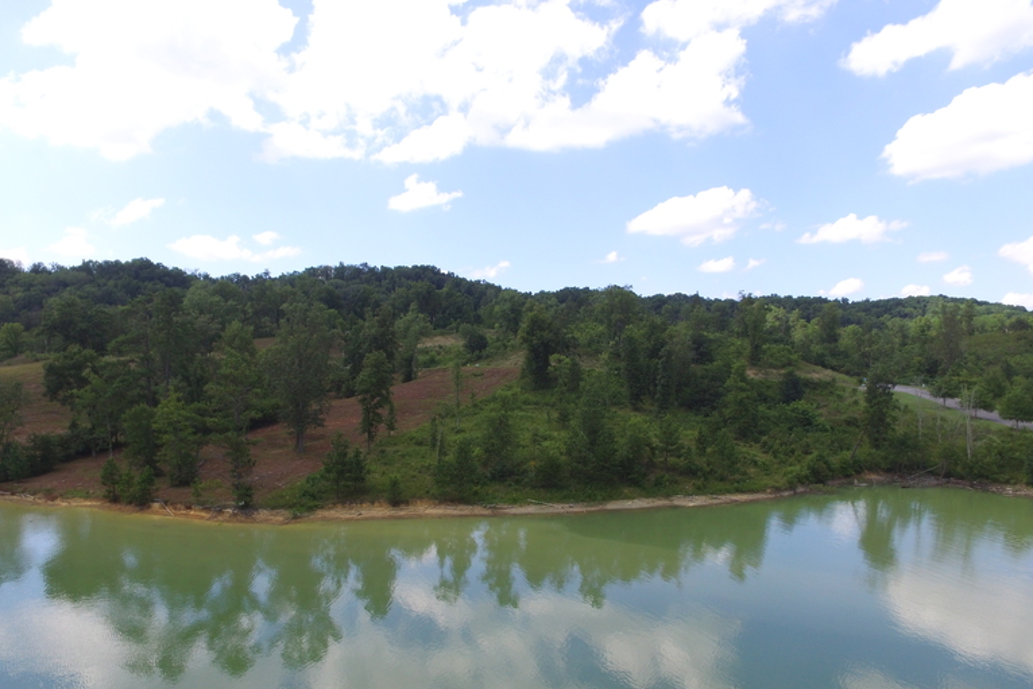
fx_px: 603
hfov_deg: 81.2
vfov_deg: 59.4
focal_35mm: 21
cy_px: 379
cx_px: 519
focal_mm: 3.61
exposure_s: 1/647
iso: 100
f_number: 2.8
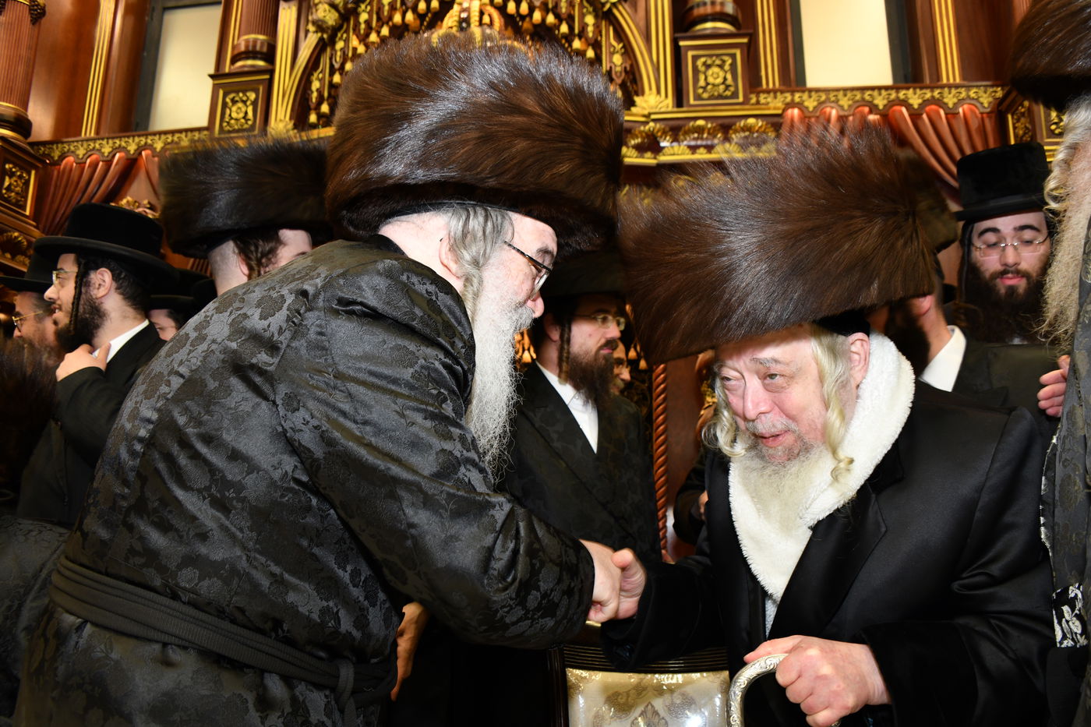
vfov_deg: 46.4
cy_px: 364
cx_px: 546
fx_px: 848
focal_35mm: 28
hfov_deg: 65.5
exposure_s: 1/60
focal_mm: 28
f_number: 8
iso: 1250
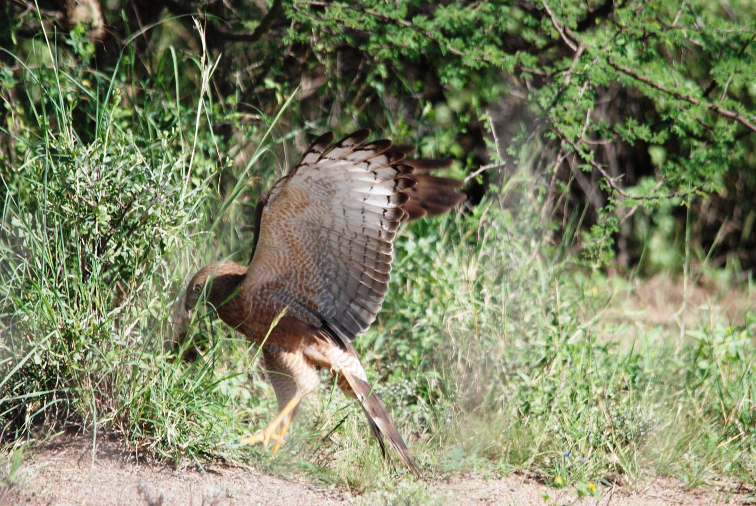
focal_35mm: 750
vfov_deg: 1.8
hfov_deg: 2.7
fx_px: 15768
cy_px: 253
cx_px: 378
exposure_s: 1/500
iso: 320
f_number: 6.3
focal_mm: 500
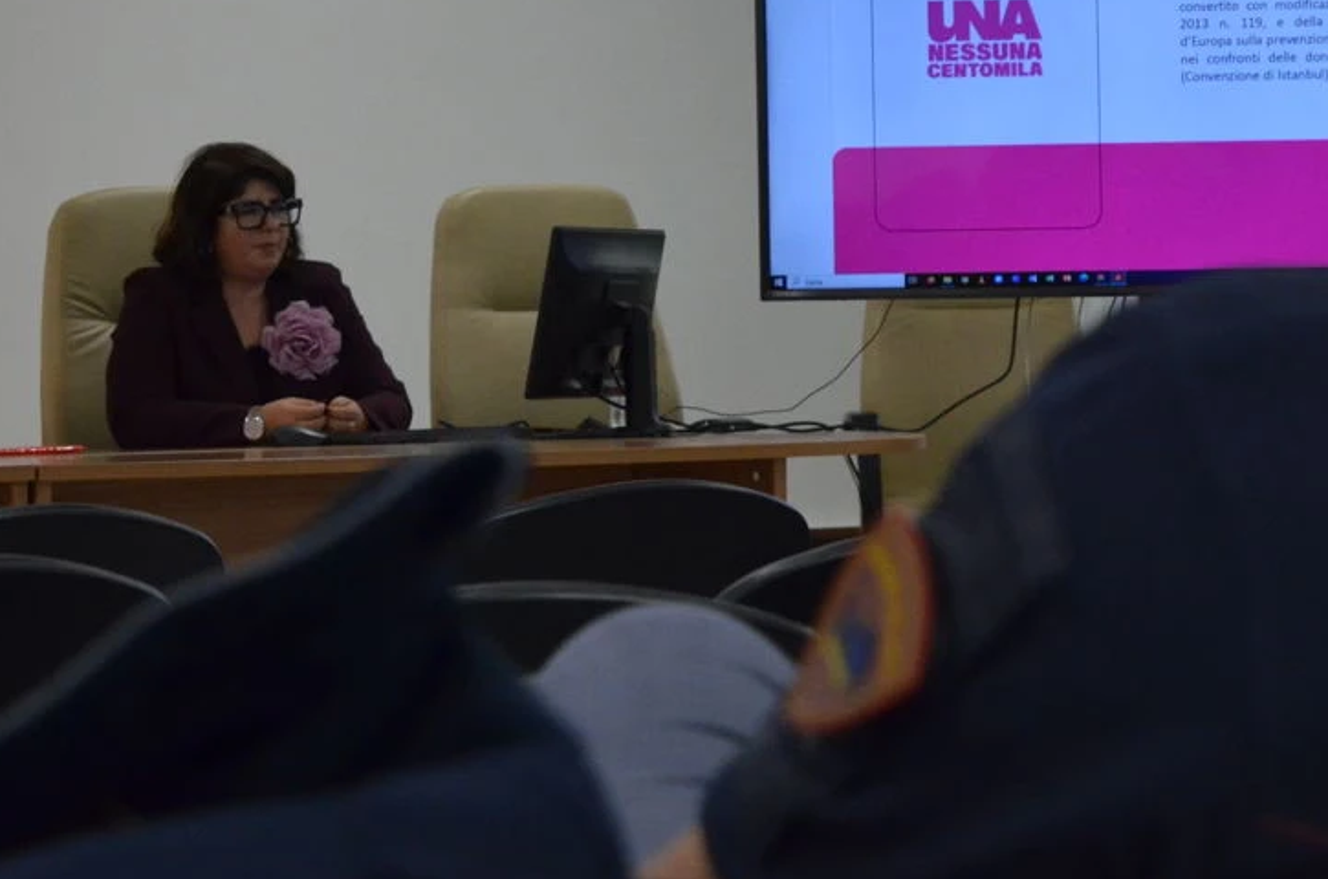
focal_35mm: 159
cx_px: 984
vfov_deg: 8.5
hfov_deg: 12.9
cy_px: -7
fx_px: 5852
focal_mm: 48
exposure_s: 1/320
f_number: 6.3
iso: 1600
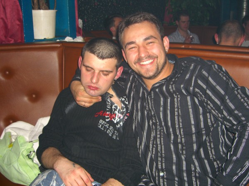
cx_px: 124
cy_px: 93
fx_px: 273
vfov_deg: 37.7
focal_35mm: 38
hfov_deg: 49.0
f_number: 2.8
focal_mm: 7.9
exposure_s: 1/60
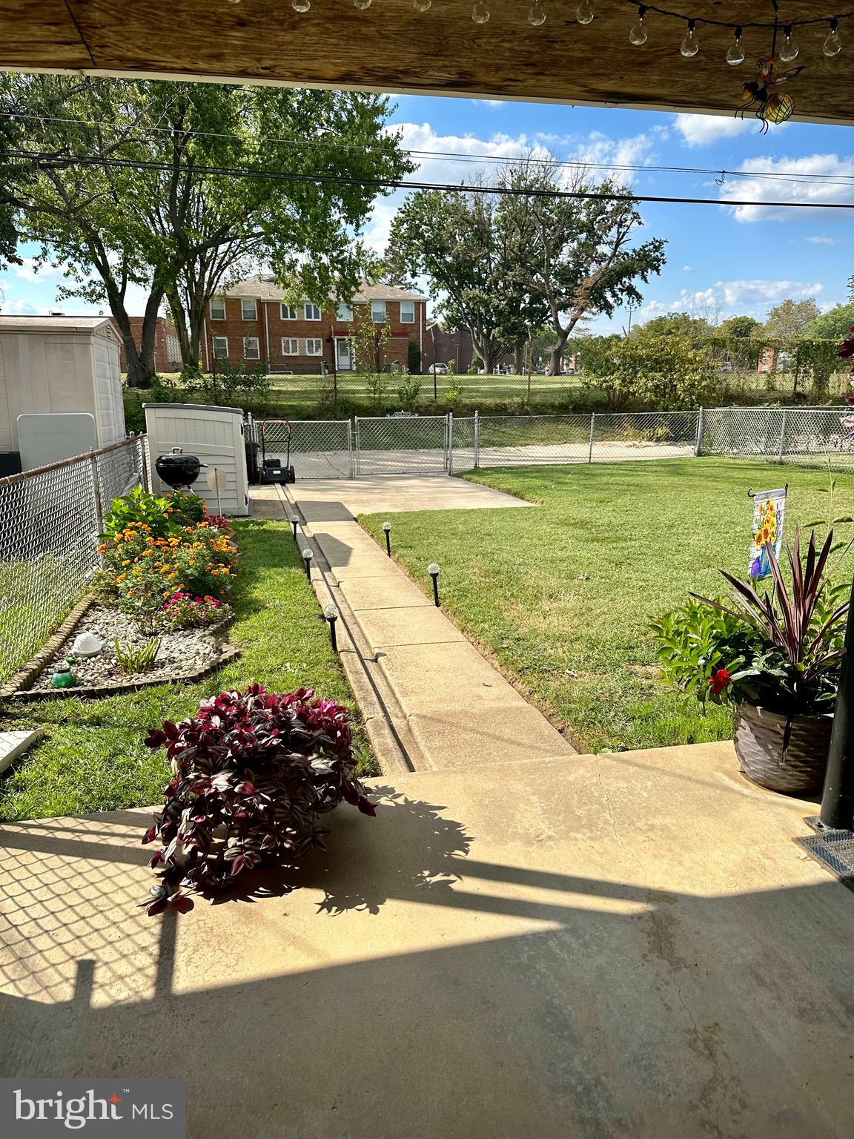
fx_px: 789
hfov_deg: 56.8
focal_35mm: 24
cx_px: 427
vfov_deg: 71.6
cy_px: 570
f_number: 1.78
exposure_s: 1/3597
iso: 80
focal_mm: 6.86
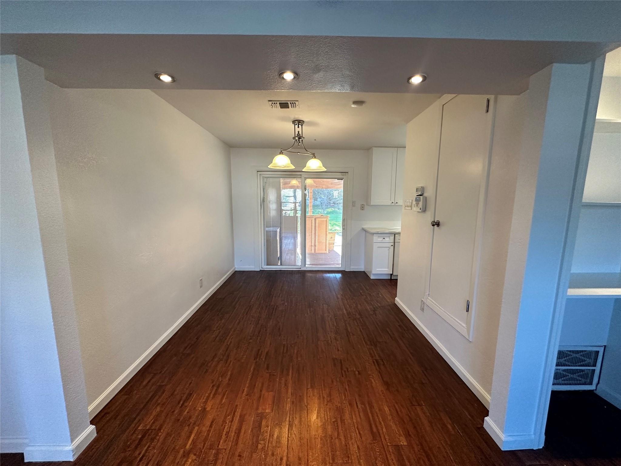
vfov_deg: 85.7
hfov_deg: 102.1
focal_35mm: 14
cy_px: 233
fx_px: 251
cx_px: 310
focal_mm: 2.22
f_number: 2.2
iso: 250
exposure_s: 1/120
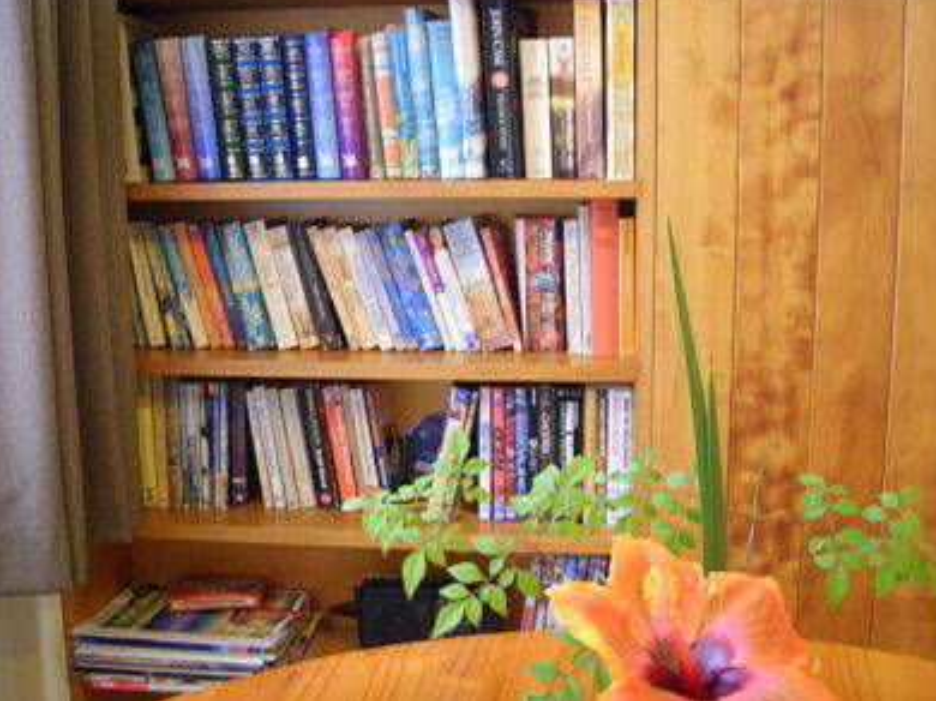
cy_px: 346
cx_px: 478
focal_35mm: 39
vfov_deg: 36.8
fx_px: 1054
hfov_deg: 47.9
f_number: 3.5
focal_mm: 6.7
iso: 320
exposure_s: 1/8
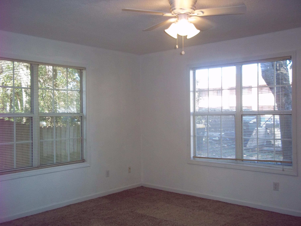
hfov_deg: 51.4
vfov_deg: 39.7
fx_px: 313
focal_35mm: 36
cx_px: 150
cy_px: 113
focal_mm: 6.5
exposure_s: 1/50
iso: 160
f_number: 3.1
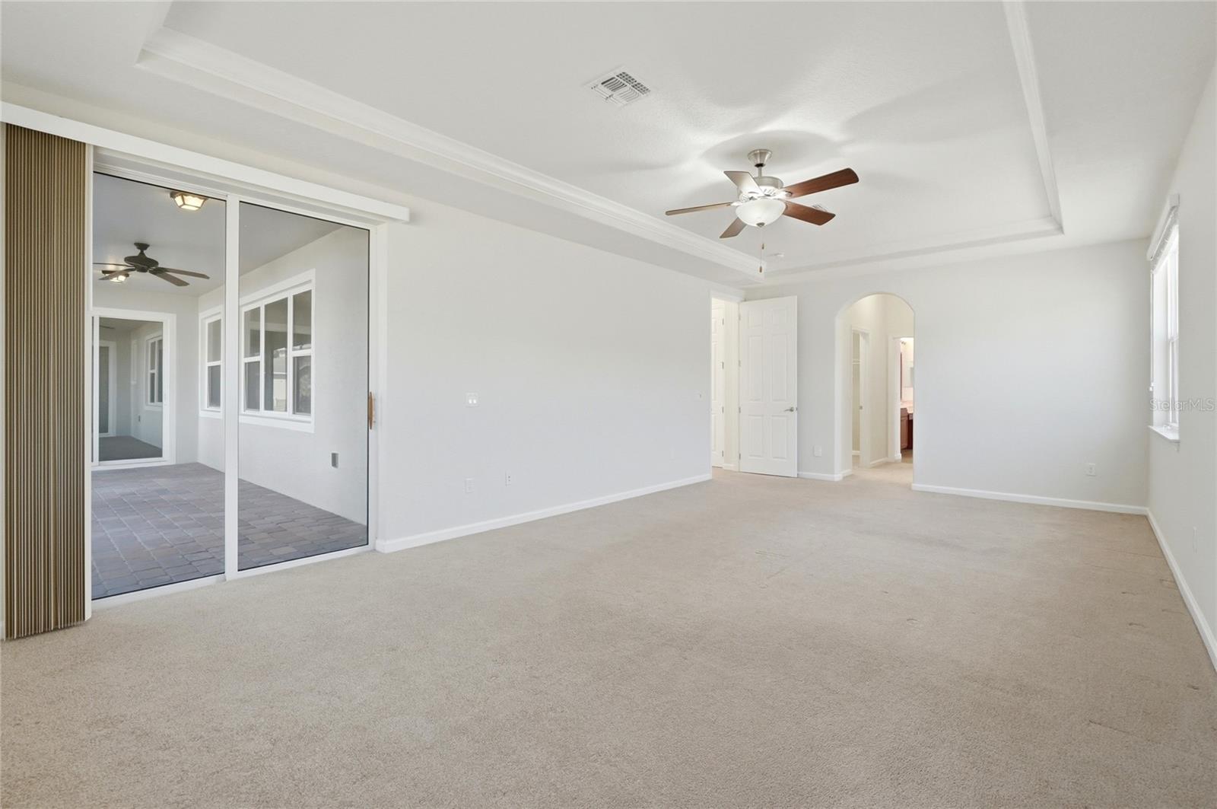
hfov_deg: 100.5
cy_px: 404
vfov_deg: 77.2
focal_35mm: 15
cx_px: 608
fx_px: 507
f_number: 7.1
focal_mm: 10
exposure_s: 1/50
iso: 100
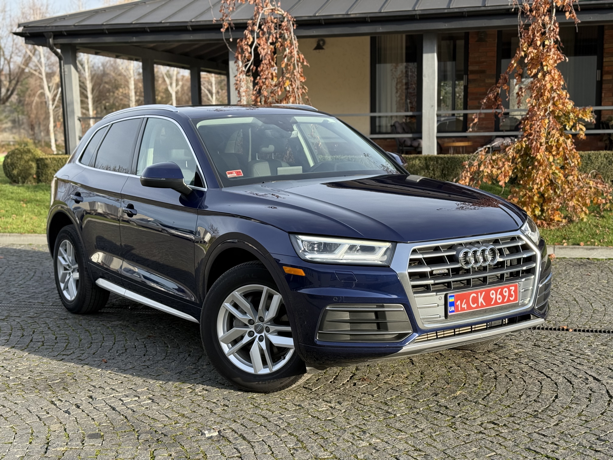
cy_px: 230
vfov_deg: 30.3
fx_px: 850
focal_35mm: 48
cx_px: 306
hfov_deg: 39.7
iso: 64
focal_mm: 6.76
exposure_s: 1/1041
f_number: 1.78
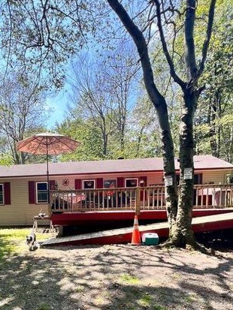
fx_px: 188
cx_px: 57
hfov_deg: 59.9
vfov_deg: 74.2
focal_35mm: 21
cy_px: 227
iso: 32
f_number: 1.8
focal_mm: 1.57
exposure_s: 1/263
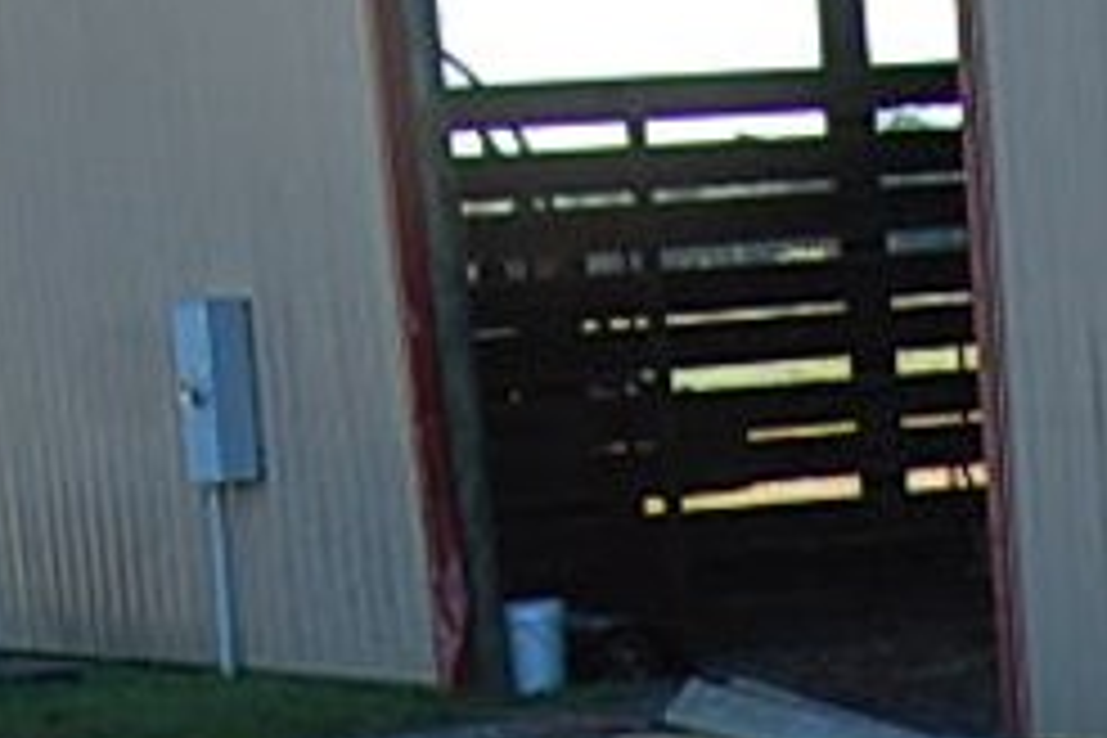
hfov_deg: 10.6
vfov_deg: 6.7
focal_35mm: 187
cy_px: 2135
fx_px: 5750
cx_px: 1645
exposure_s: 1/200
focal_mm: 18
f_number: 7.1
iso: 200
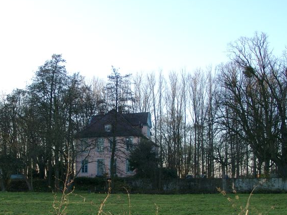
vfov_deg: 30.0
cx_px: 115
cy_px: 145
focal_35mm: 48
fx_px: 398
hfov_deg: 39.5
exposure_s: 1/180
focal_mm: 7.13
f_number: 2.8
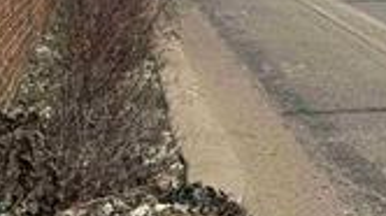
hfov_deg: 23.1
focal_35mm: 84
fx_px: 859
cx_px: 469
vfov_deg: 13.4
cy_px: -117
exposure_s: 1/7092
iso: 80
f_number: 1.78
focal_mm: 6.76
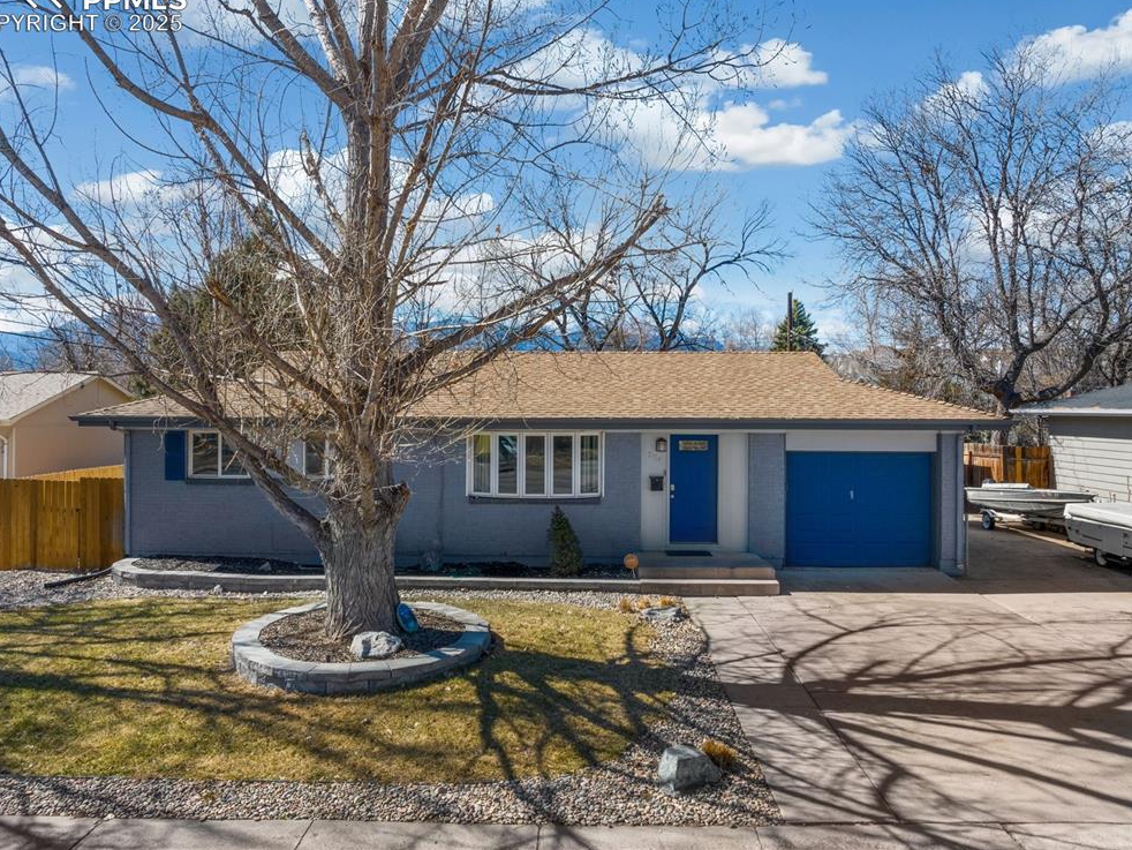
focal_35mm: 25
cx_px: 546
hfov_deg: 69.4
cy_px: 409
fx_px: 818
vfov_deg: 54.9
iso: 100
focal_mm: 12.29
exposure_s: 1/100
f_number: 8
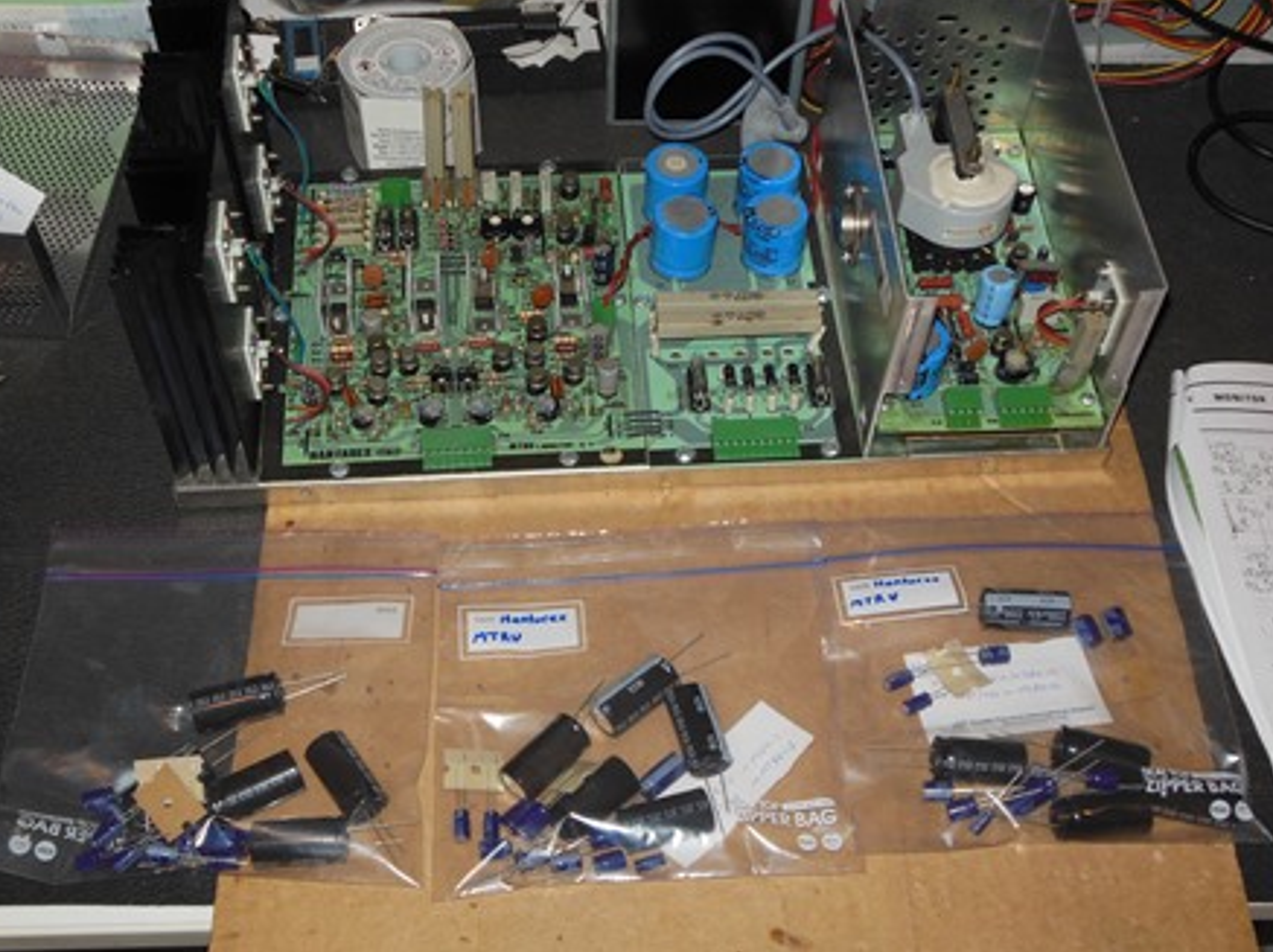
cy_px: 475
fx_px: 1433
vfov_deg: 36.8
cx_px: 626
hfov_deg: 47.9
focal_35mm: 39
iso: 200
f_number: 3.6
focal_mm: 6.8
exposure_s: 1/30
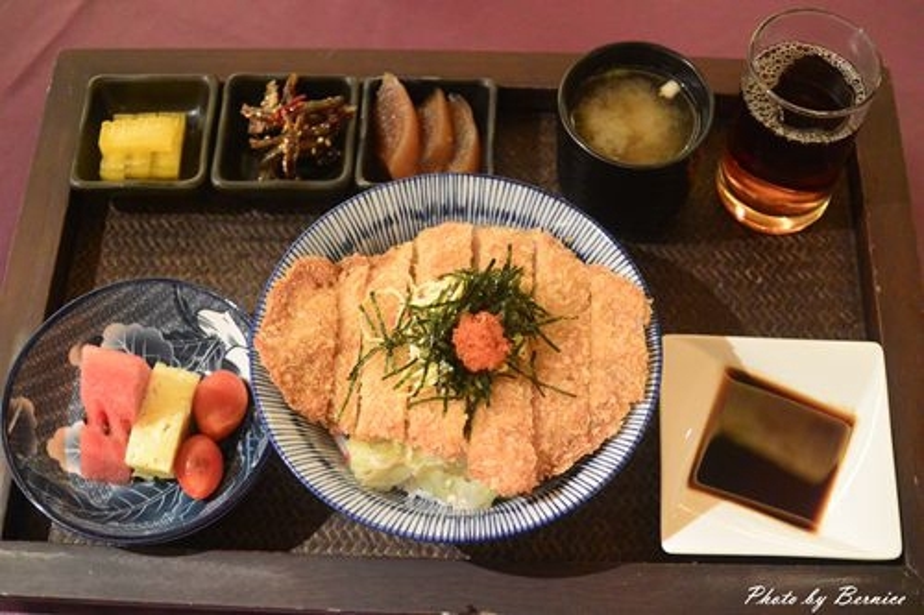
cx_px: 462
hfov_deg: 40.4
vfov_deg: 27.5
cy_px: 308
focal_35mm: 49
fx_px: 1257
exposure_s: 1/80
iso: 800
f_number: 1.8
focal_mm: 18.5
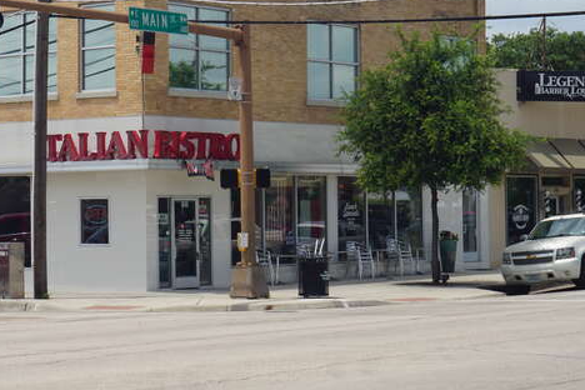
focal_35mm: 111
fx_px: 1801
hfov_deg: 18.3
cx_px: 126
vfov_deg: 12.3
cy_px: 131
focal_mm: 45
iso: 100
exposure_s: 1/200
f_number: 11
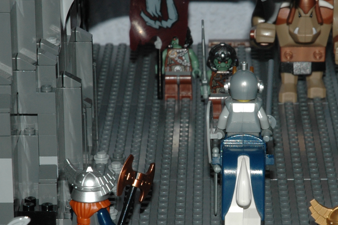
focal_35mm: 213
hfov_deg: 9.7
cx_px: 243
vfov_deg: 6.4
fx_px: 1999
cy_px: 151
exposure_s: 1/500
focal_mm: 65
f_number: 11
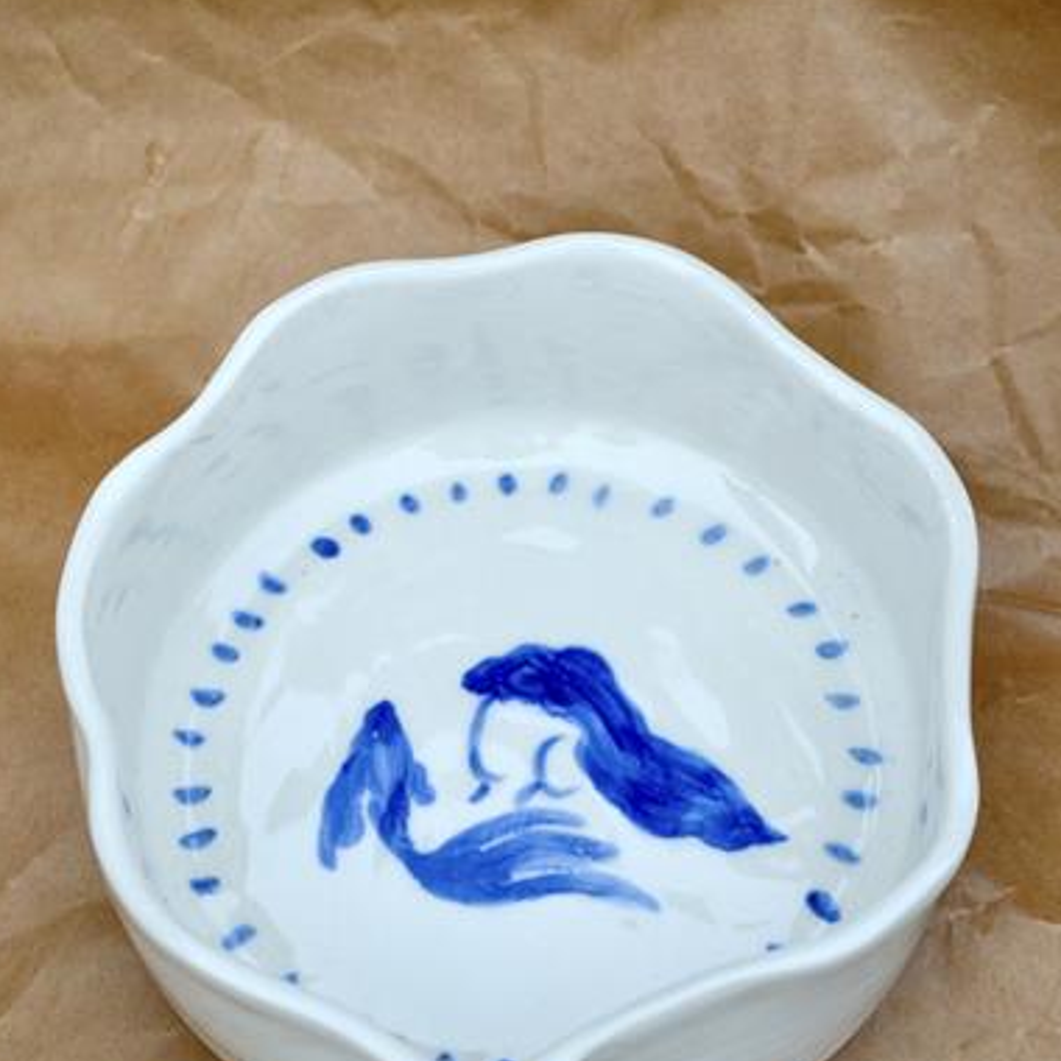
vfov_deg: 17.9
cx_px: 525
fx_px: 3364
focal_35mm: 97
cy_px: 515
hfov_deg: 17.9
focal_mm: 48
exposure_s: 1/640
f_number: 5.6
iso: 800
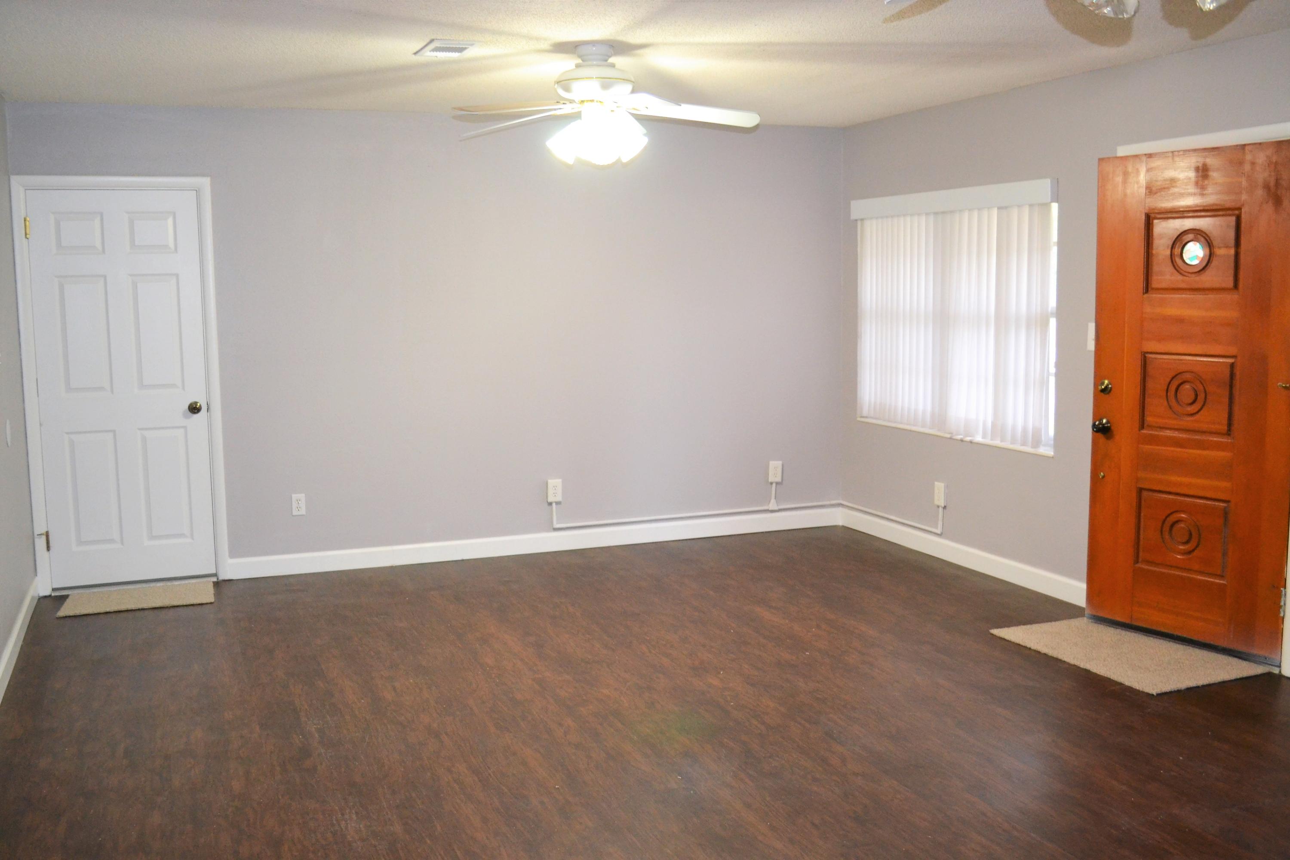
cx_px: 645
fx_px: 1182
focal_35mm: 33
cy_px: 430
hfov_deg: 57.2
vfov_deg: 40.0
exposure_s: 1/60
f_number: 4
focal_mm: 22
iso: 1600
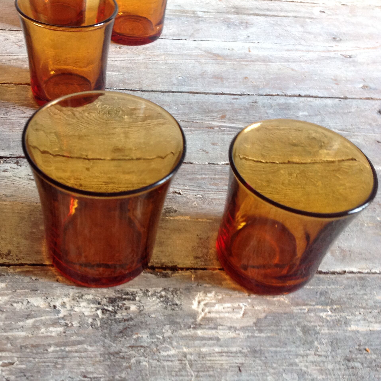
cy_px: 188
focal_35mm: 42
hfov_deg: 39.6
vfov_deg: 40.0
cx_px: 130
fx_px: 523
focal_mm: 4.28
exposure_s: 1/15
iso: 125
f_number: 2.4
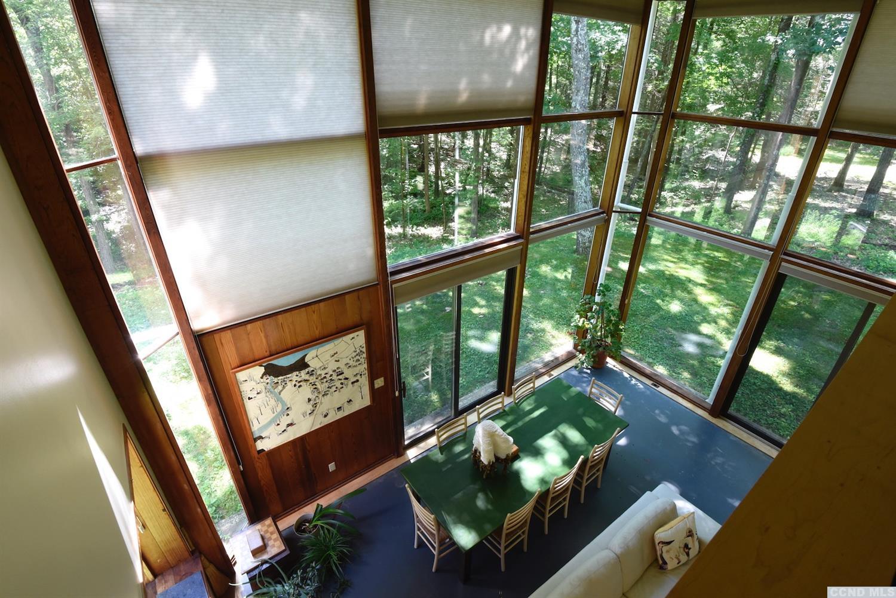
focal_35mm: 17
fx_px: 423
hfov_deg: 93.3
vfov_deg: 70.5
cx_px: 448
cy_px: 299
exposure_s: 1/15
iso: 1600
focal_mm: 17
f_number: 16
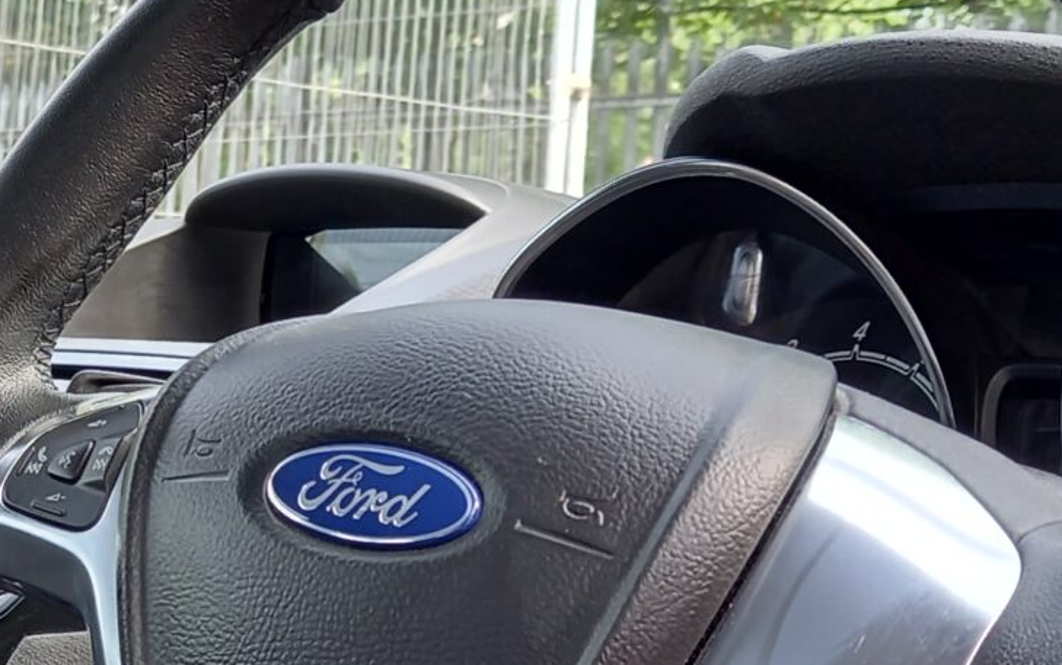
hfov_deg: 21.9
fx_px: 2692
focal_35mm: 93
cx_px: 133
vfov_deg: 14.0
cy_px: 518
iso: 40
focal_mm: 4.6
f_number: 2
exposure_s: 1/50
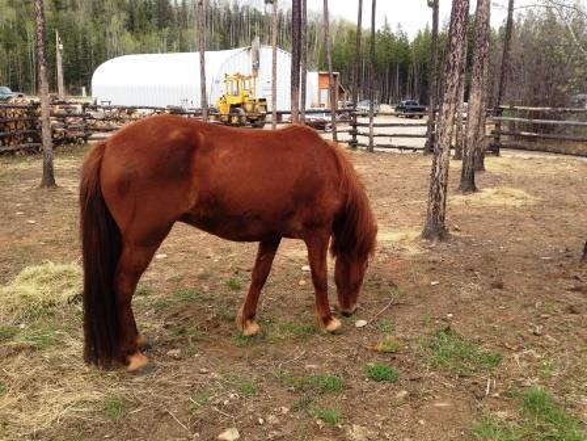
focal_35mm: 33
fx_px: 560
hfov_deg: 55.4
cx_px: 294
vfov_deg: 42.9
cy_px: 220
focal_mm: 4.12
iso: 50
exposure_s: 1/317
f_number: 2.4
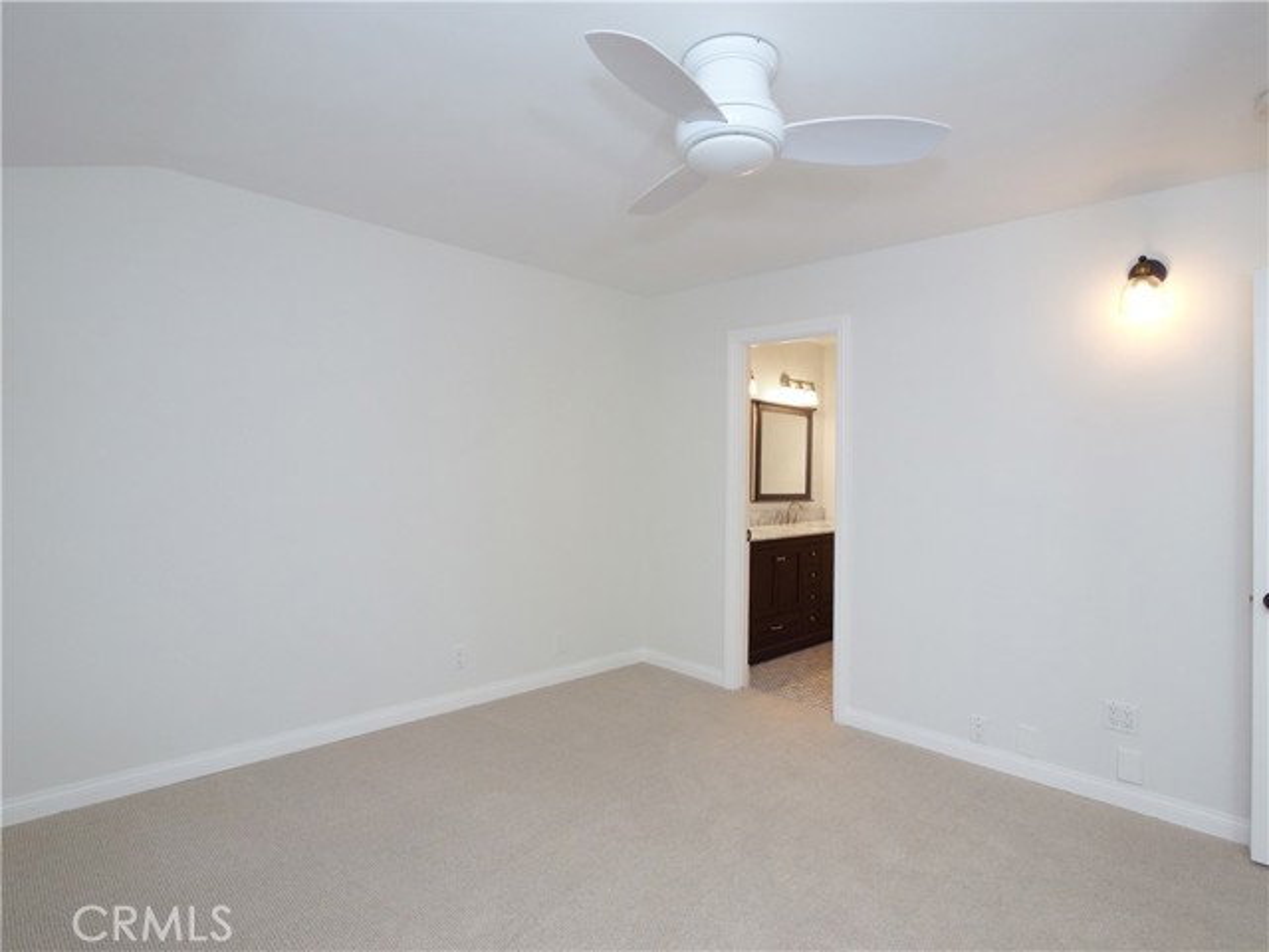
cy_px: 476
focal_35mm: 18
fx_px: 660
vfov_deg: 71.6
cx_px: 634
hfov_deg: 87.8
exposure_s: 1/160
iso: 3200
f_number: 9
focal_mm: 9
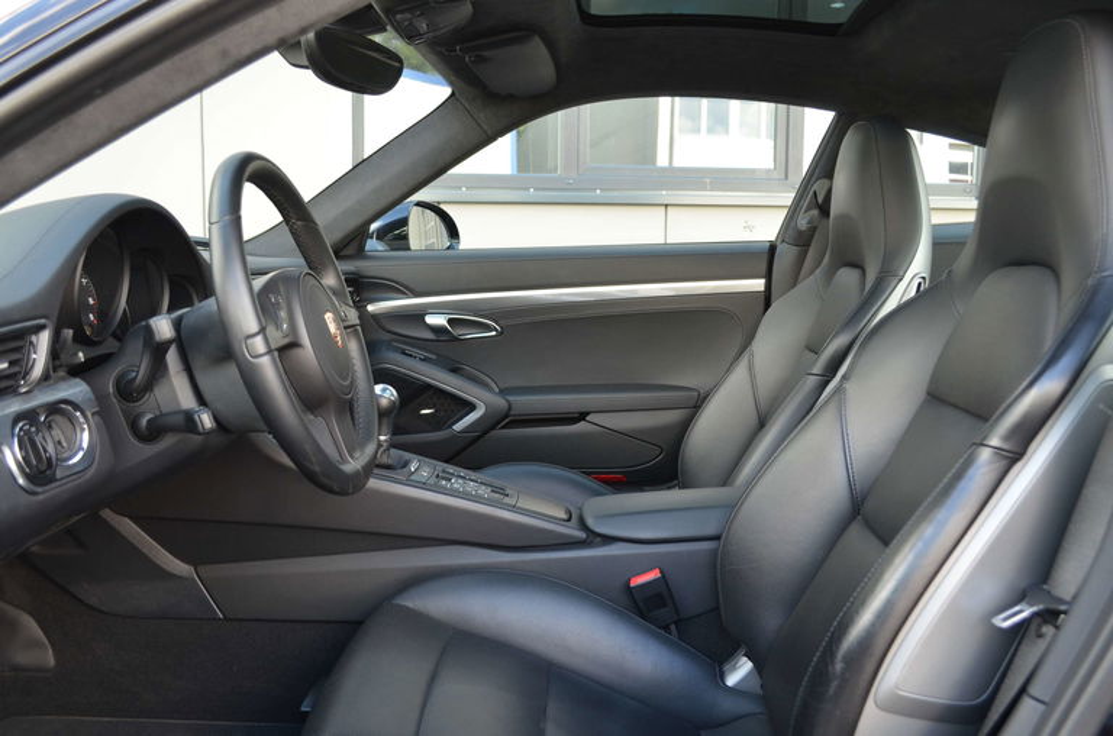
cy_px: 368
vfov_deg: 43.4
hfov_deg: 62.1
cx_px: 556
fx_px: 925
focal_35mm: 30
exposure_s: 1/100
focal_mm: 20
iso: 400
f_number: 5
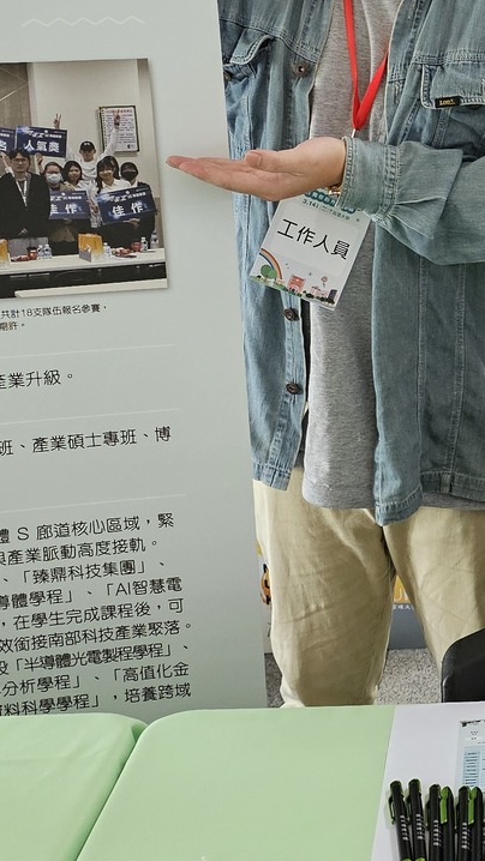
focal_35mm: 67
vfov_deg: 31.3
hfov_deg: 17.1
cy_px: 317
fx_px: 1531
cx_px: 593
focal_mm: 6.3
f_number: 1.7
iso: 500
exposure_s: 1/120
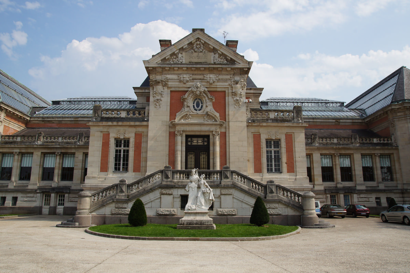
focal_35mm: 26
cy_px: 136
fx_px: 290
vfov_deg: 50.3
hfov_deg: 70.5
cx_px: 205
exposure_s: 1/100
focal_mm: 17
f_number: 11
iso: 100
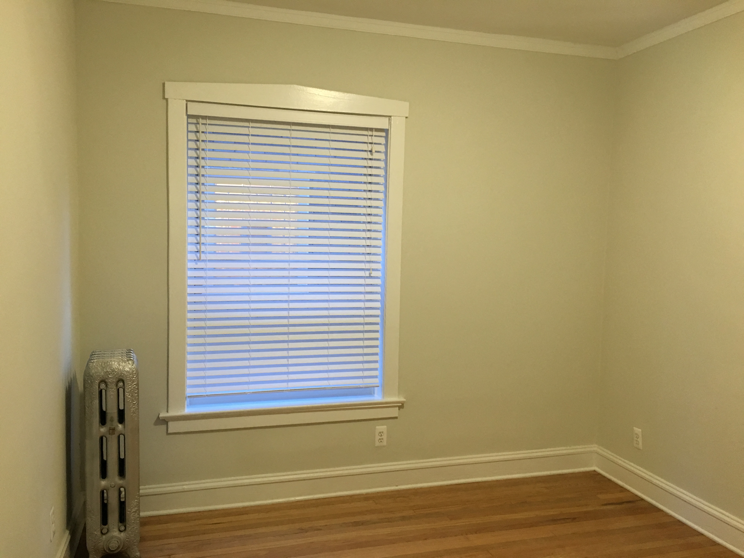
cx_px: 372
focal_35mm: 29
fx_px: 623
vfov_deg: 48.2
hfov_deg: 61.7
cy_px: 279
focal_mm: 4.15
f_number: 2.2
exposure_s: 1/30
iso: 100
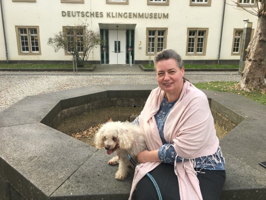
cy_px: 100
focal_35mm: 29
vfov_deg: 48.2
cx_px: 133
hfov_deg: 61.7
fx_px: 223
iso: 25
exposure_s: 1/353
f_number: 2.2
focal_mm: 4.15
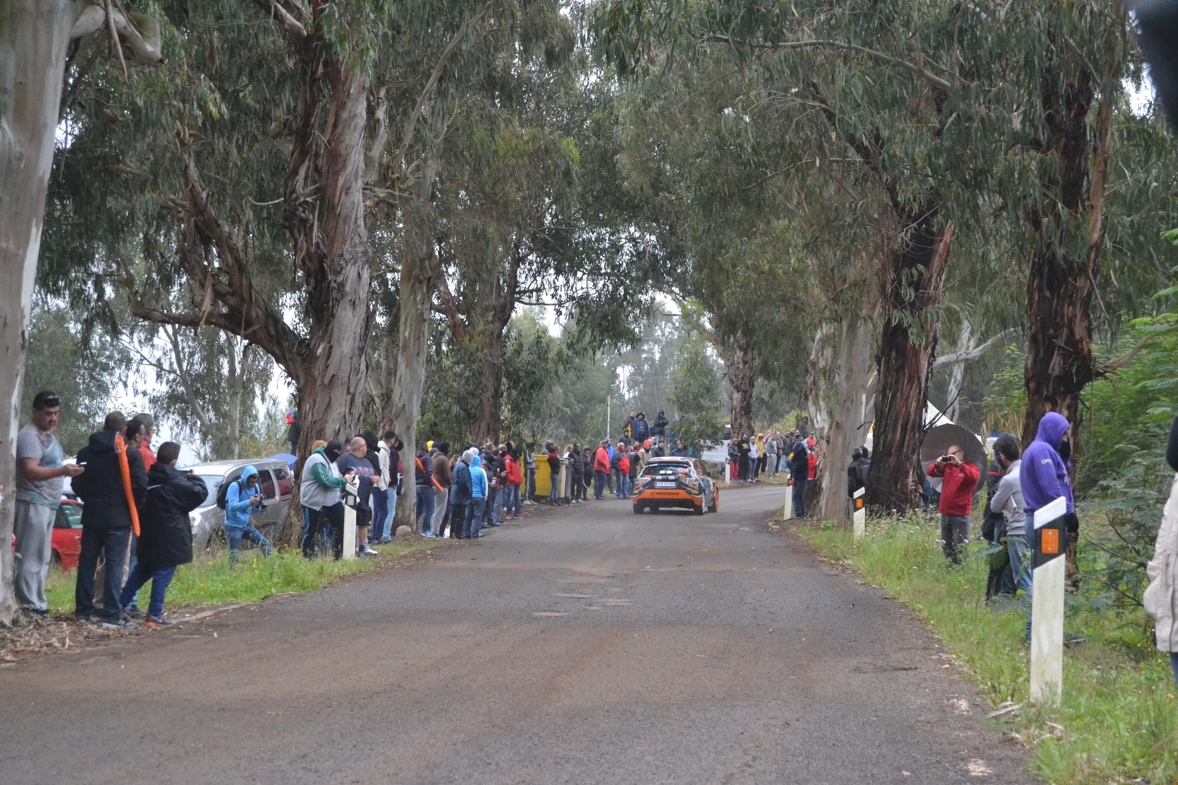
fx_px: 2699
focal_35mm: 82
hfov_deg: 24.6
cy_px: 392
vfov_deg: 16.6
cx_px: 589
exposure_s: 1/1000
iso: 3200
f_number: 6.3
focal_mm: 55
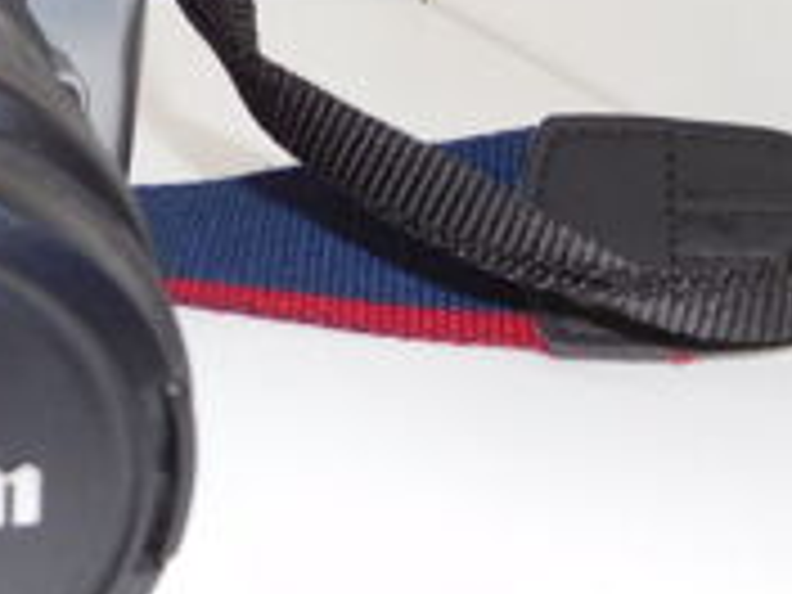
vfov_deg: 21.4
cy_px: 130
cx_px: -135
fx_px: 1556
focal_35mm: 68
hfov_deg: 25.8
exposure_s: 1/30
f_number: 3.4
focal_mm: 4.5
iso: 125
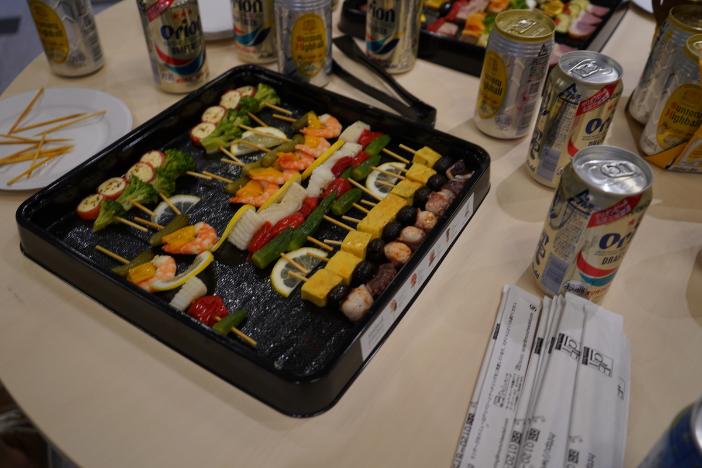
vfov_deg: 43.6
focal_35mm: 30
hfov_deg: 61.9
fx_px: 585
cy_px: 234
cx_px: 351
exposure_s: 1/40
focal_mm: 30
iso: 100
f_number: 4
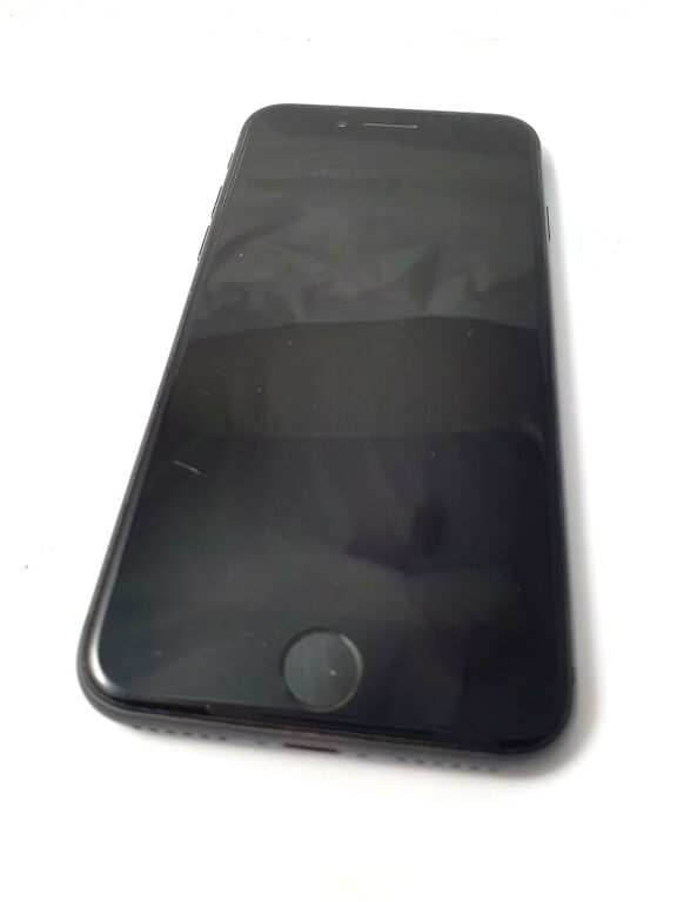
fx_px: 678
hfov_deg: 53.1
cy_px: 451
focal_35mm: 26
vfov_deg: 67.3
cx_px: 338
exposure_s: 1/100
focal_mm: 4.32
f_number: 2.4
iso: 160
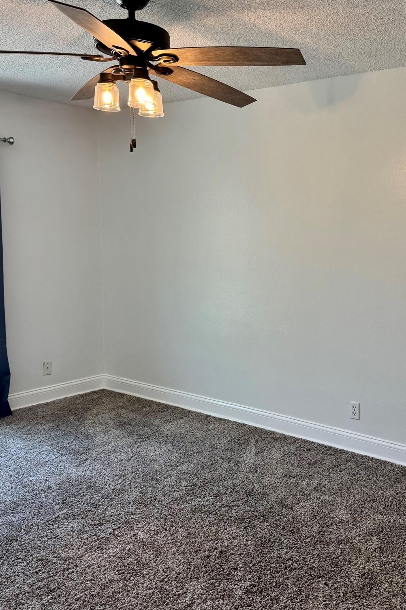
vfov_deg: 55.8
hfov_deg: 38.1
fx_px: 575
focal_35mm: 34
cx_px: 295
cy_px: 307
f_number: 1.78
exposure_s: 1/120
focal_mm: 6.76
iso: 100
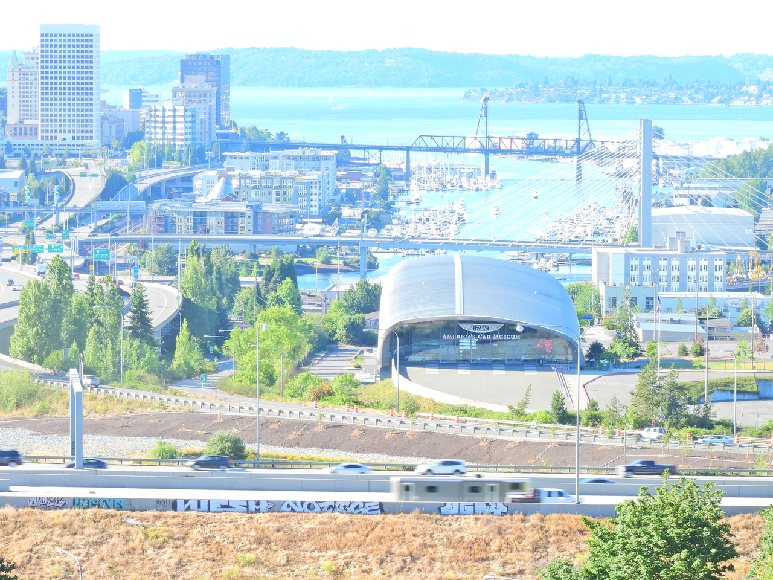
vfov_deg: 9.9
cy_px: 290
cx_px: 386
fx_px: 3350
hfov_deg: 13.2
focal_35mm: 150
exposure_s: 1/50
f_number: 8
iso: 100
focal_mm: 26.8
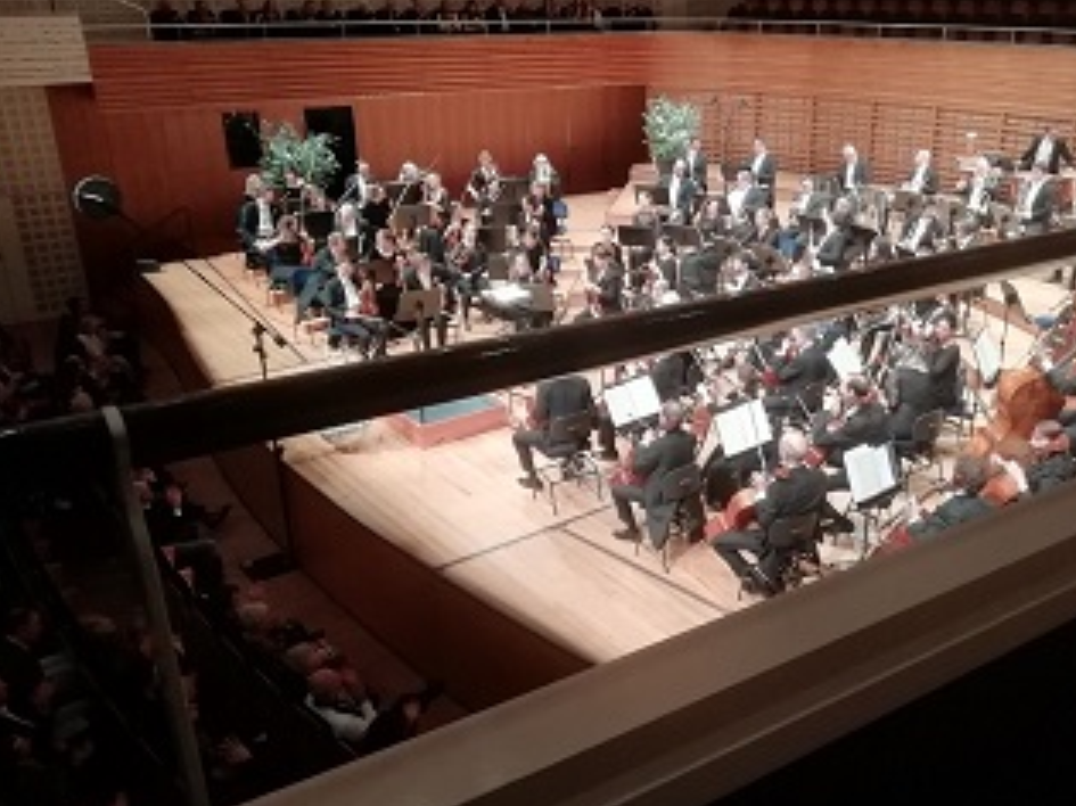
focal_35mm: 33
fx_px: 1025
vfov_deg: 42.9
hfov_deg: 54.8
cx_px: 663
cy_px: 430
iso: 250
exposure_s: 1/33.3
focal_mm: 3.46
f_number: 2.2
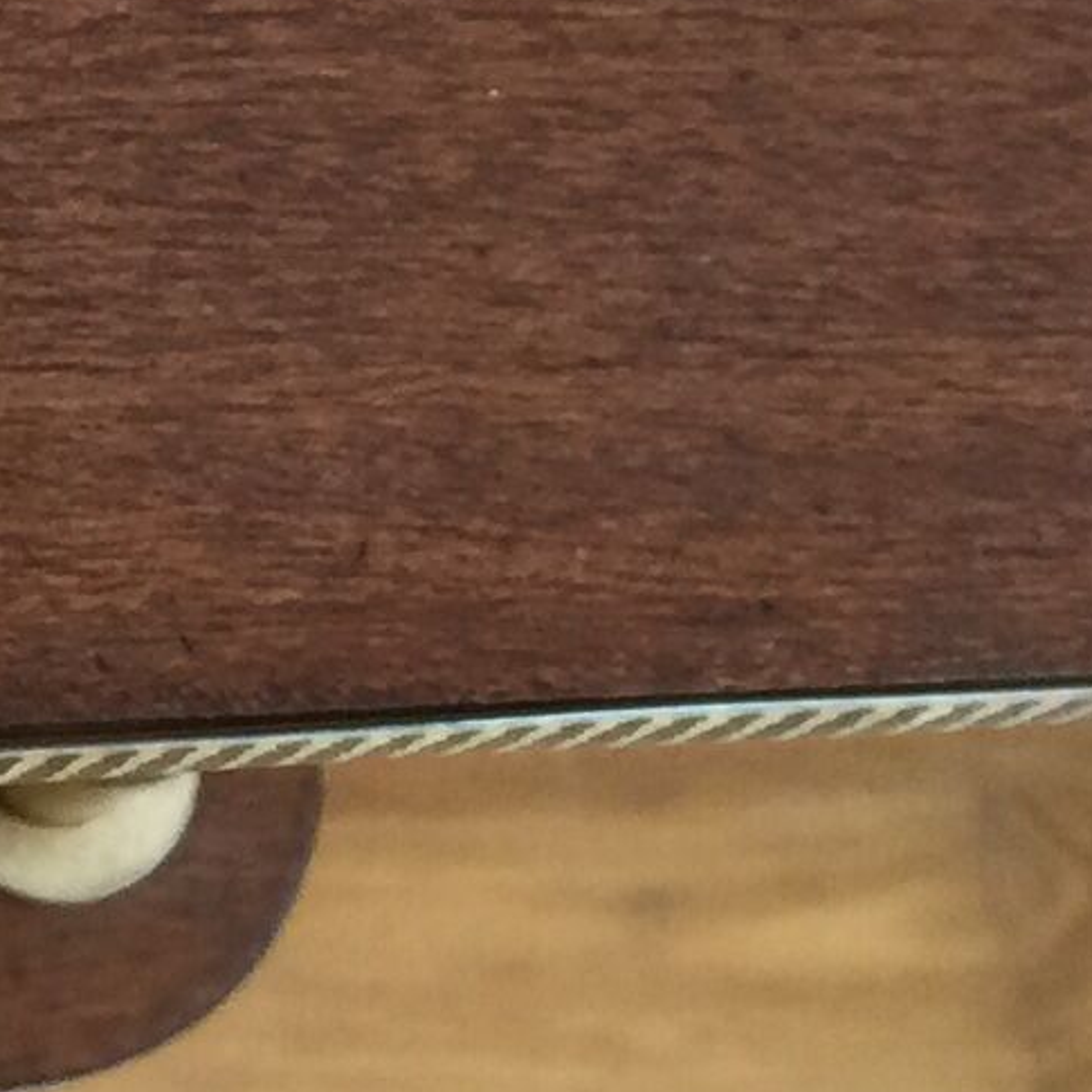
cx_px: -1123
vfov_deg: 9.7
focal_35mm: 172
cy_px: -807
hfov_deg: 9.5
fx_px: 6139
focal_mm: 4.15
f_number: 2.2
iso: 50
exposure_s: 1/33
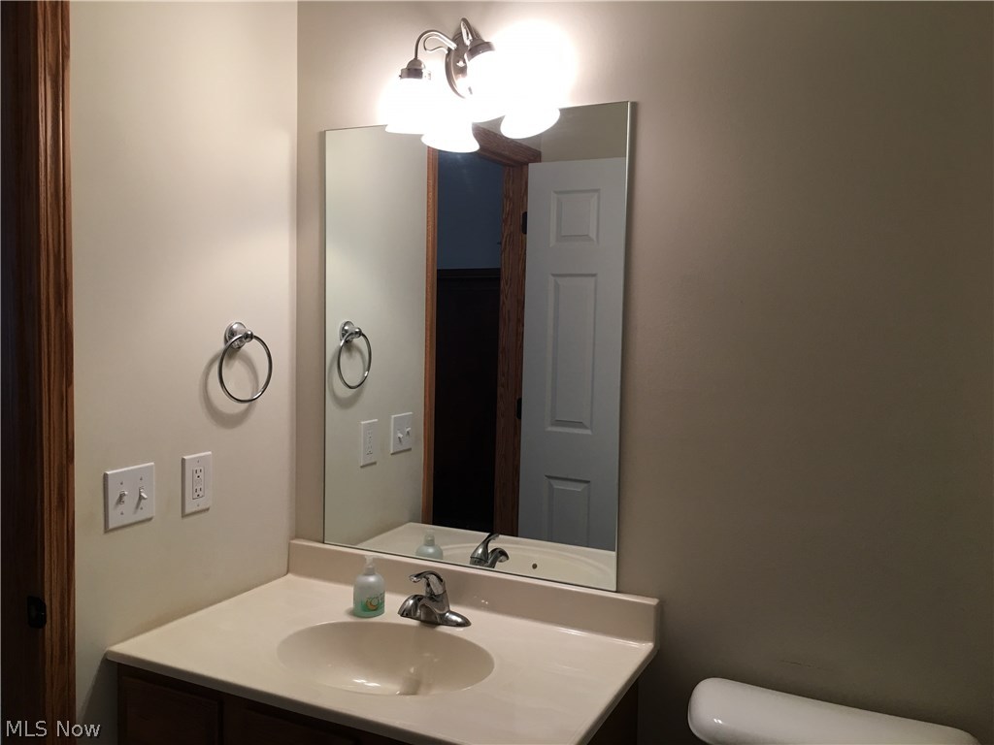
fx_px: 833
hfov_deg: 61.7
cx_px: 497
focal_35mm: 29
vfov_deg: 48.2
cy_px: 372
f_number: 2.2
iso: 25
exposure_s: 1/15
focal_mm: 4.15
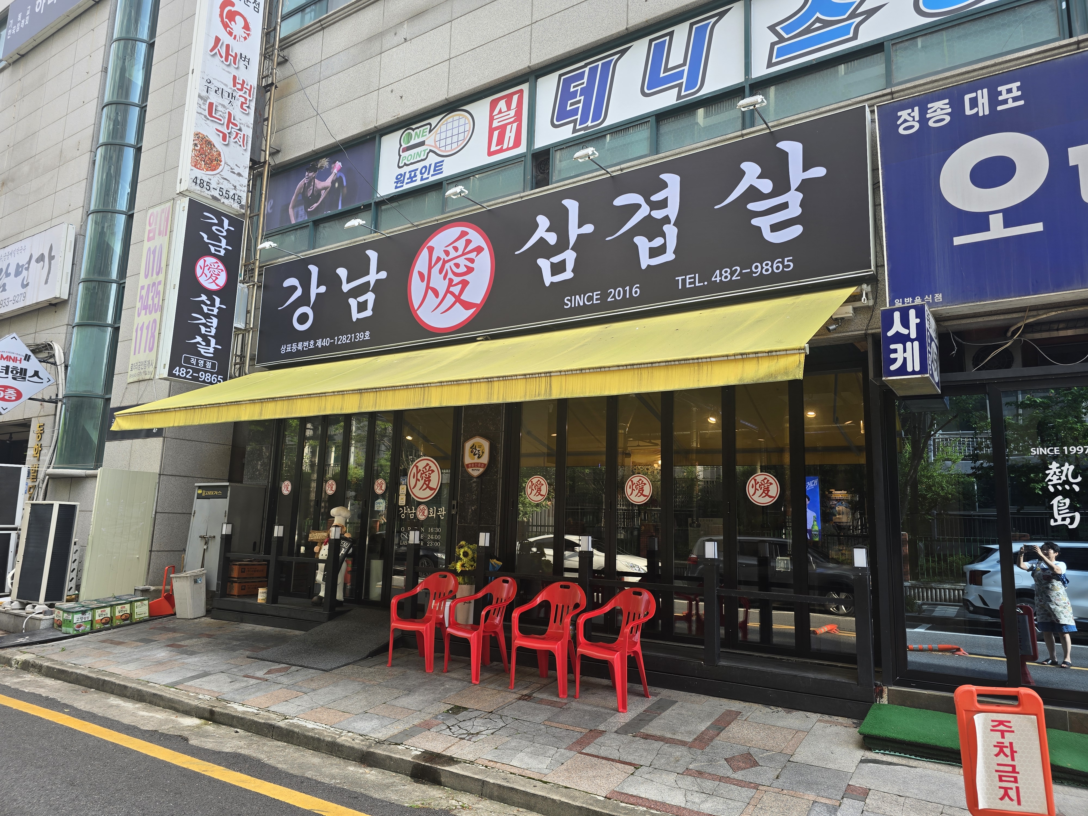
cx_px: 544
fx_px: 723
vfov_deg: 58.9
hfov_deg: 73.9
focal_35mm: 23
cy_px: 408
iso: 16
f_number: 1.7
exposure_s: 1/120
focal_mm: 6.3
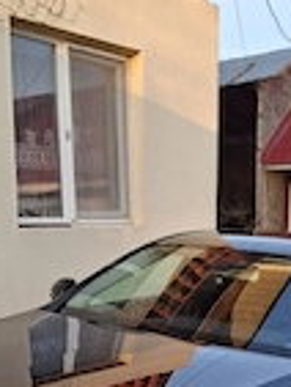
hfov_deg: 20.7
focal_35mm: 71
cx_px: 176
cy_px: 346
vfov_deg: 26.5
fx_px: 795
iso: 25
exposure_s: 1/227
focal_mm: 4.69
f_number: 1.8
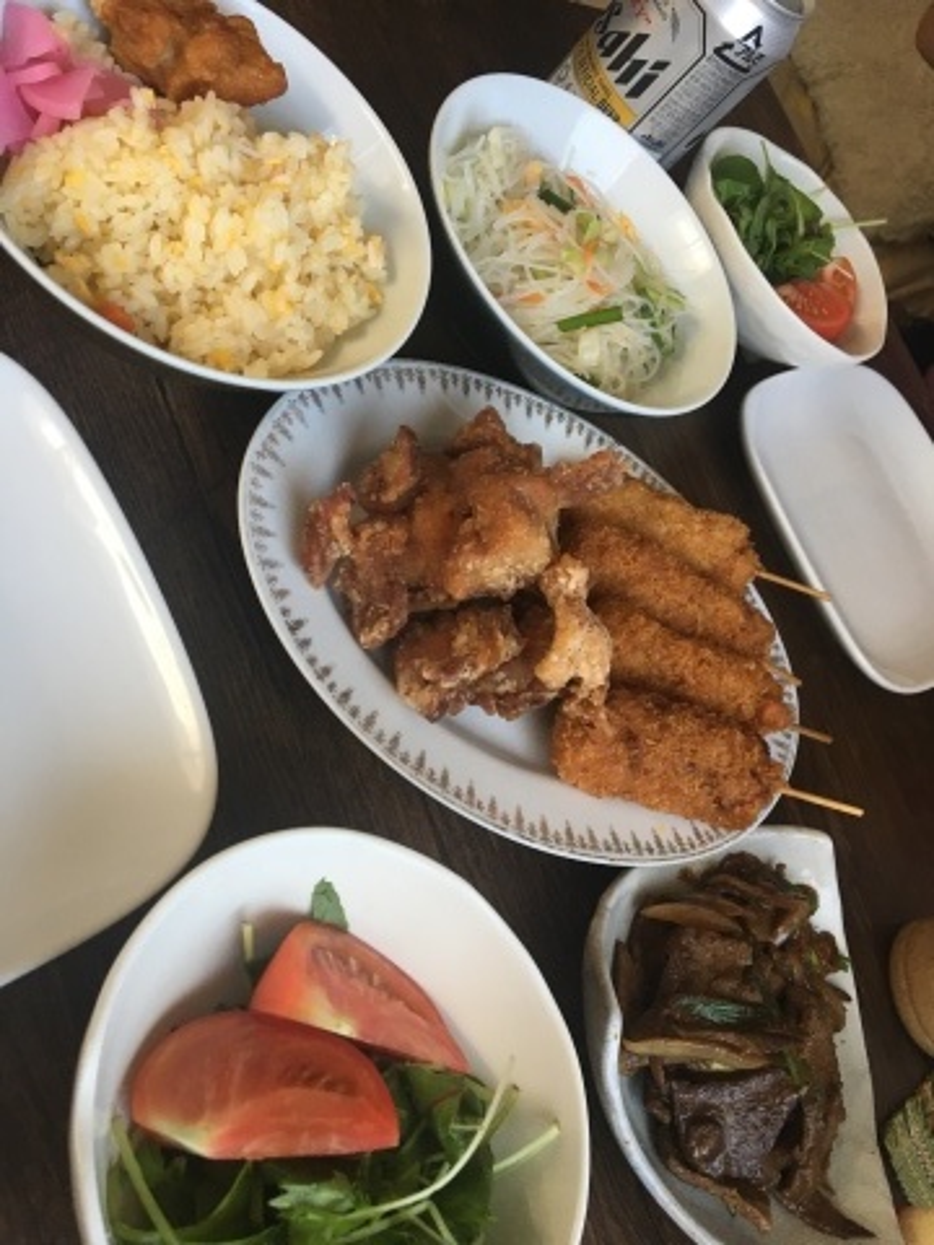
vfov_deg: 61.7
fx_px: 1043
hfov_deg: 48.2
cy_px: 622
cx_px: 467
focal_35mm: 29
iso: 40
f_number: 2.2
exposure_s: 1/30
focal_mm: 4.15
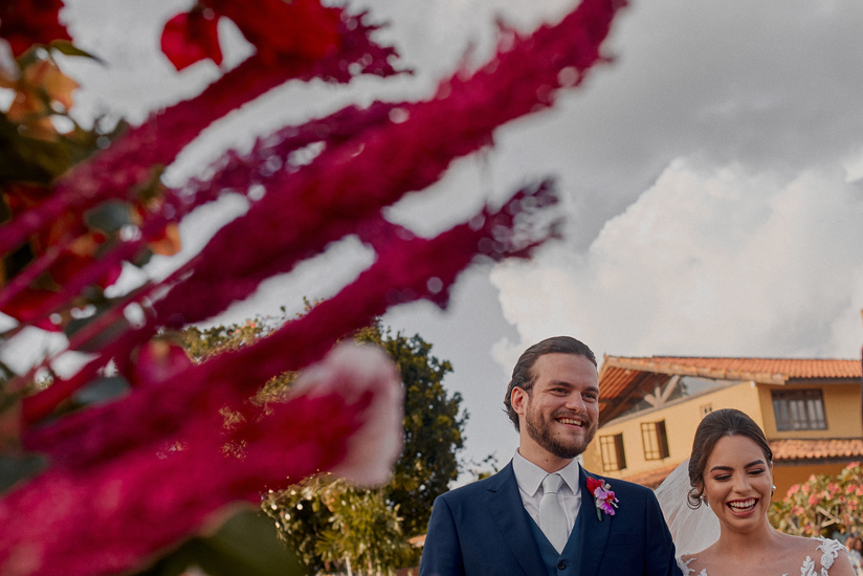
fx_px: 1223
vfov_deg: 26.5
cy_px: 329
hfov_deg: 38.9
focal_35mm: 51
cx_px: 423
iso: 100
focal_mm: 35
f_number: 4
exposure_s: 1/320
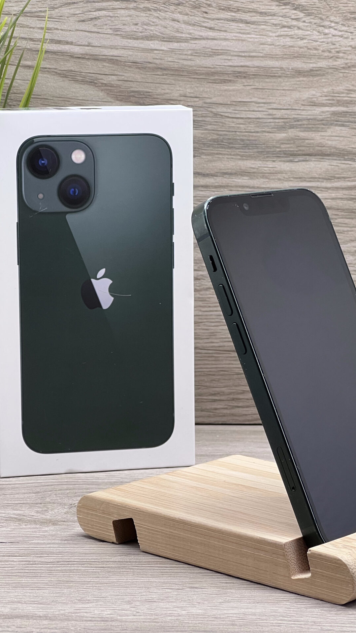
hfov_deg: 10.8
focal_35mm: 112
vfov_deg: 19.1
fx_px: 1879
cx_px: 283
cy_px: 317
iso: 80
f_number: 2.8
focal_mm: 9
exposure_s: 1/100
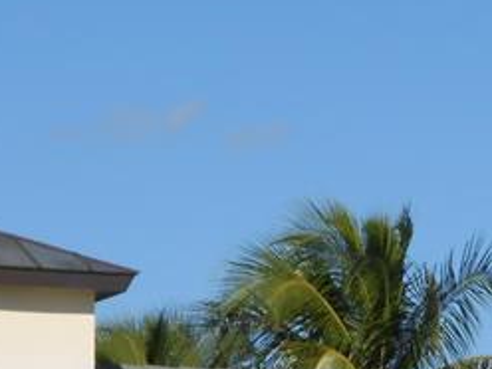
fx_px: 4221
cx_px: 653
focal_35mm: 297
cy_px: 514
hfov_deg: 6.6
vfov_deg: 5.0
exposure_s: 1/640
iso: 80
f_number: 6
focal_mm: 12.8
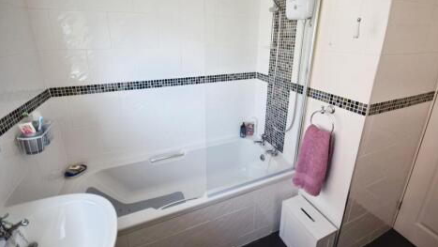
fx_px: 186
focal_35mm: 16
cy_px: 100
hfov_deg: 99.4
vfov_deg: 66.5
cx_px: 221
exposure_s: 1/60
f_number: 4
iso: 400
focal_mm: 10
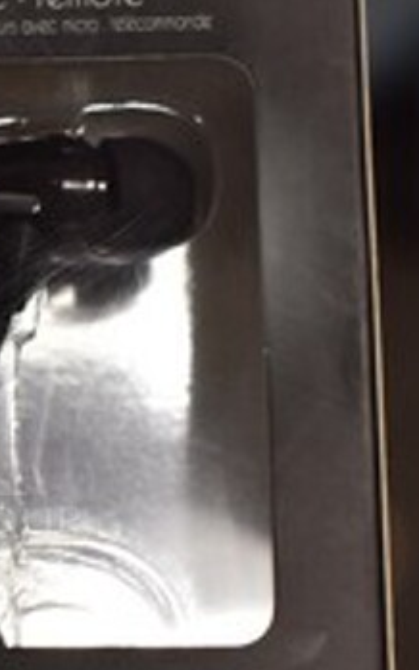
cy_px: 440
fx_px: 3071
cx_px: -115
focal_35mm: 168
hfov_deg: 7.7
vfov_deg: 12.5
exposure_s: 1/125
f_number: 5
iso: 1000
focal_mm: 42
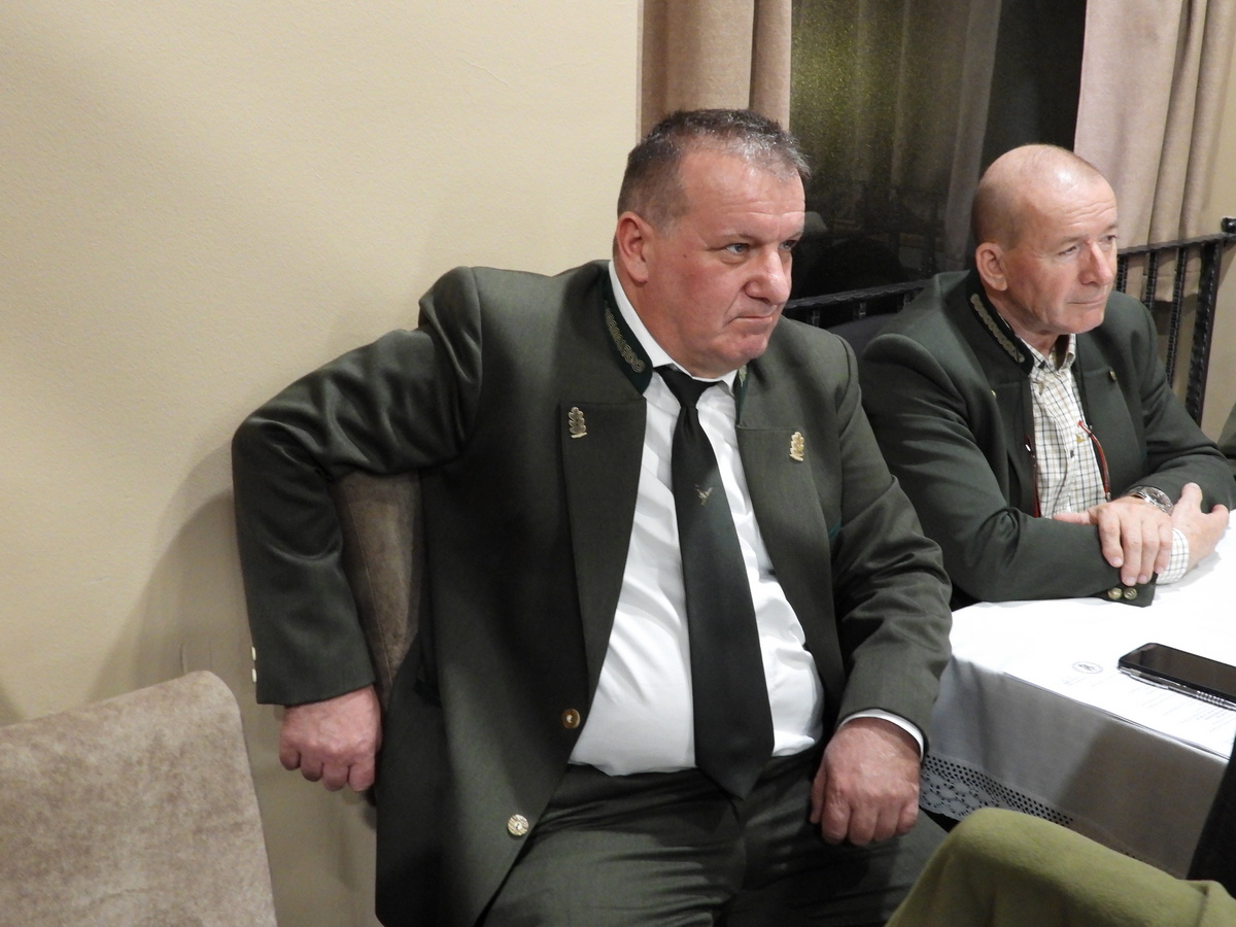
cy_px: 464
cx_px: 618
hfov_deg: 45.8
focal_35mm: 41
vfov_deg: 35.1
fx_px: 1464
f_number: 3.2
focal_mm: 7.4
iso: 800
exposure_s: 1/5
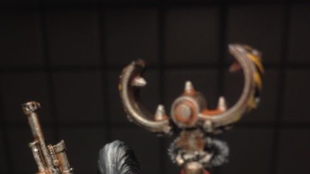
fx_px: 485
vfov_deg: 18.8
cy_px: 231
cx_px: 139
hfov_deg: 35.4
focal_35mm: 59
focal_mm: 4.28
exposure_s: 1/50
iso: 50
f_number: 2.4
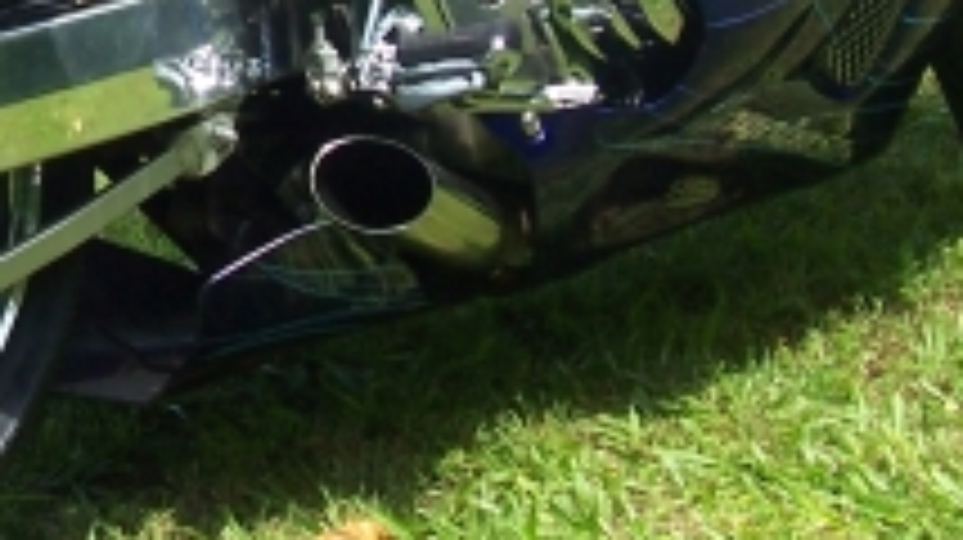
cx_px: 198
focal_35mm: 111
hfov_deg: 19.1
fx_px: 2832
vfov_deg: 10.7
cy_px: -135
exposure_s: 1/750
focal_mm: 5.6
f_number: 2.7
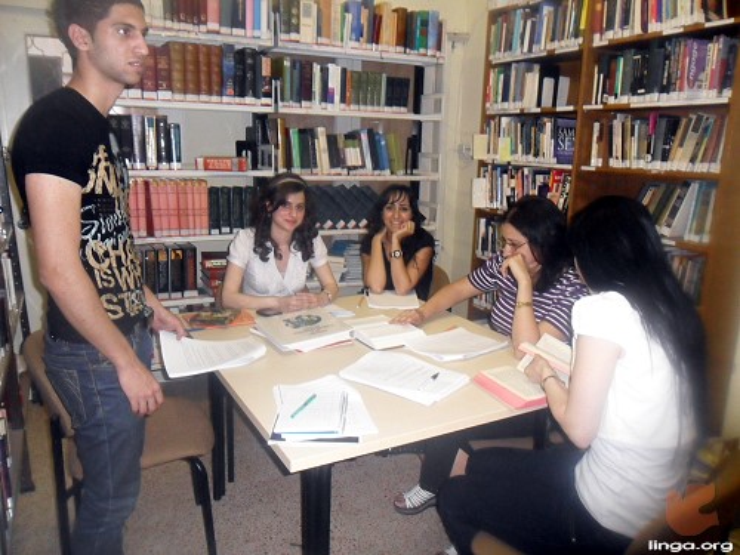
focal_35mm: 27
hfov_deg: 65.3
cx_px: 370
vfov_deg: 51.4
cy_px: 278
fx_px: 577
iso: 320
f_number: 3.5
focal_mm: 4.9
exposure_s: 1/45
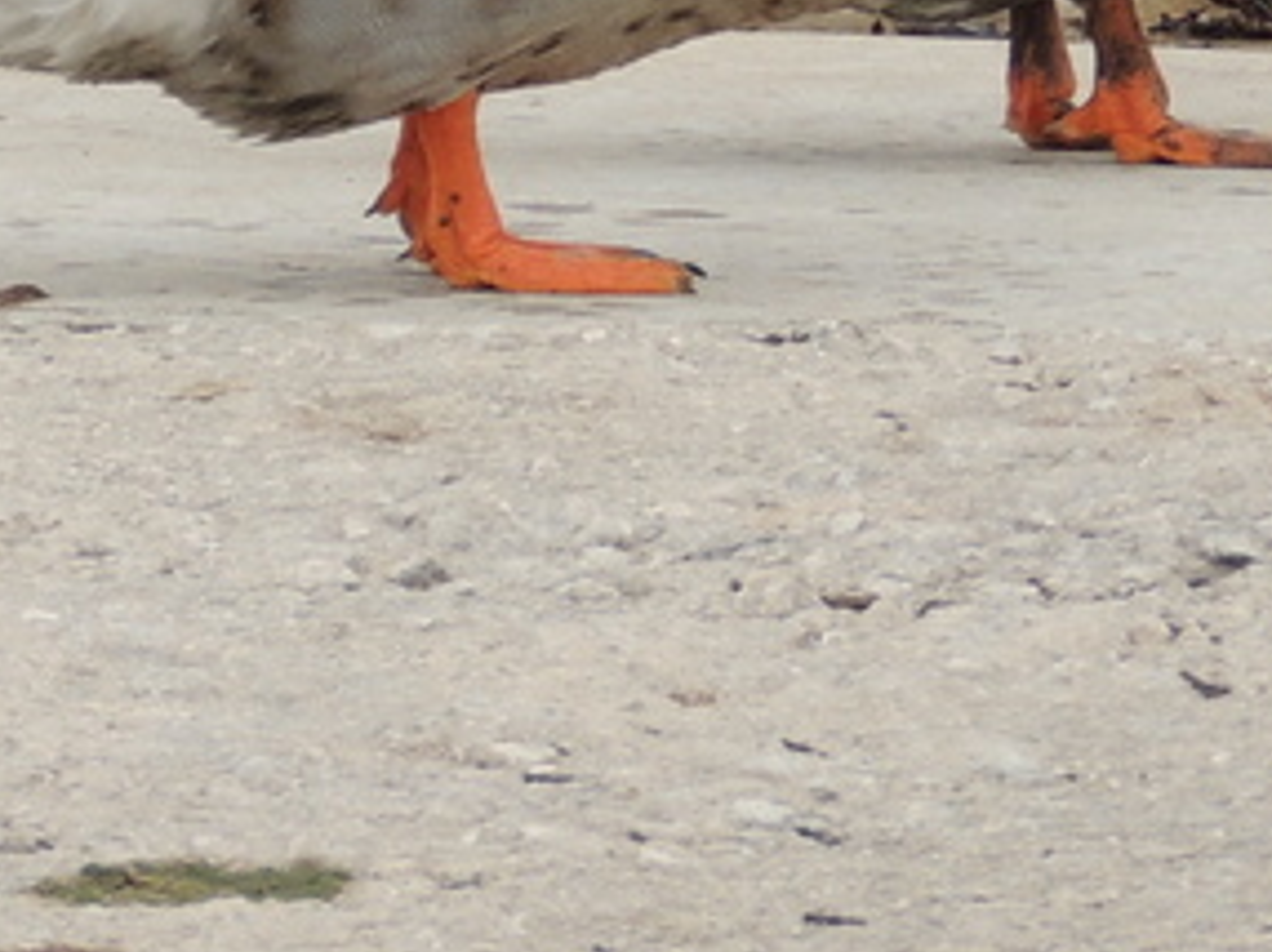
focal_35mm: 1120
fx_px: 41121
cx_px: -725
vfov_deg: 1.3
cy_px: -845
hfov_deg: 1.8
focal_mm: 44.5
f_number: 4.7
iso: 100
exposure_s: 1/250
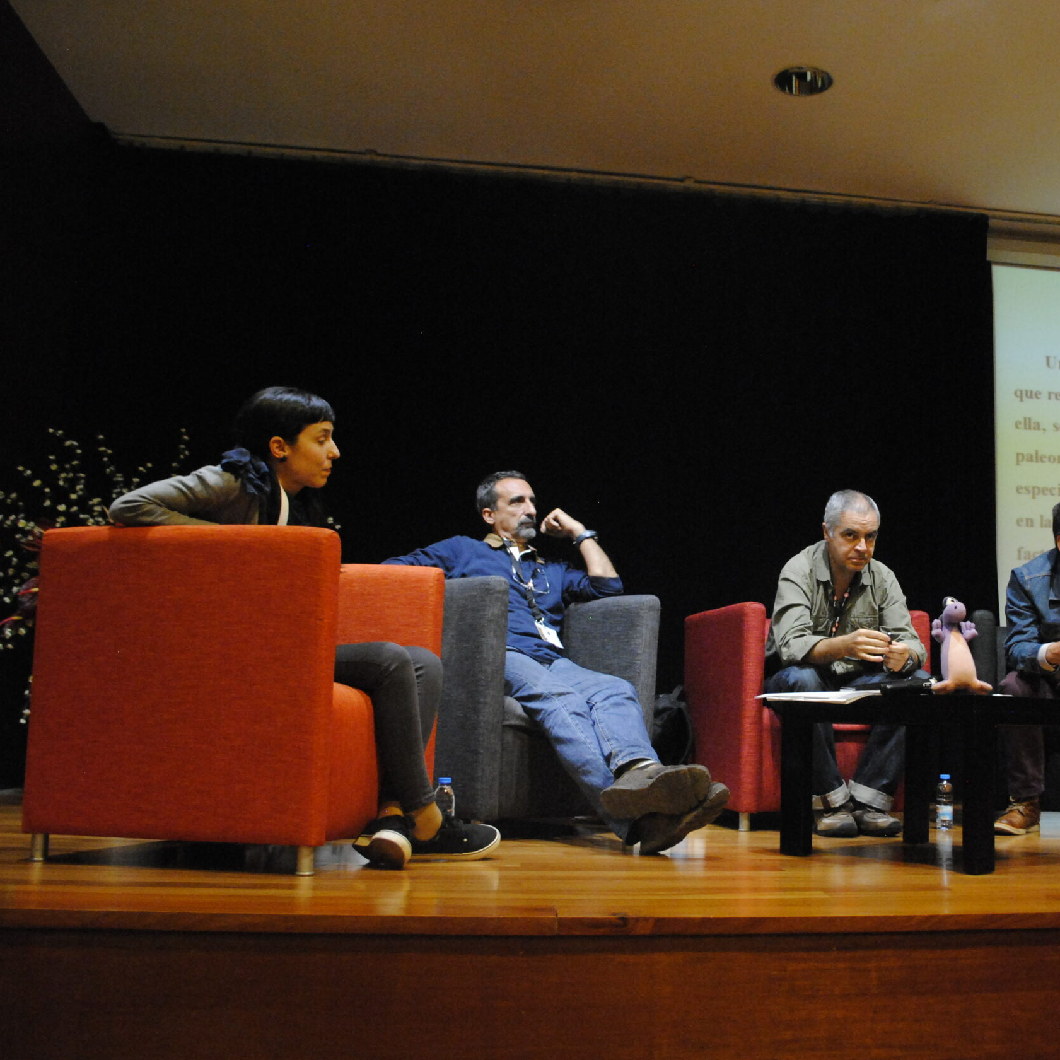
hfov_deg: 46.0
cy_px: 520
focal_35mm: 35
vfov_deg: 47.2
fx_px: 1213
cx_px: 759
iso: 1600
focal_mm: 18
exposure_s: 1/25
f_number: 3.5
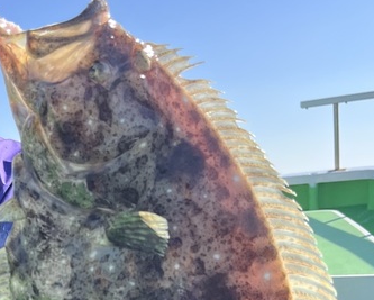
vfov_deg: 21.8
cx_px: 49
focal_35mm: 65
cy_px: 358
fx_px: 720
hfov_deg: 28.2
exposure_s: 1/1992
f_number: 1.6
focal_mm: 5.1
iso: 50
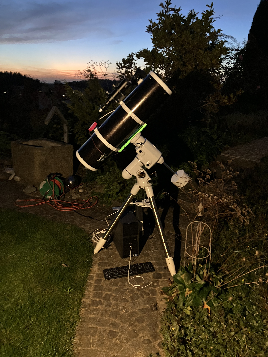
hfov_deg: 49.7
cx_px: 134
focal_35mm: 28
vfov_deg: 63.4
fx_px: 289
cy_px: 178
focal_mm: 3.99
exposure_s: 1/17
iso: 640
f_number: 1.8
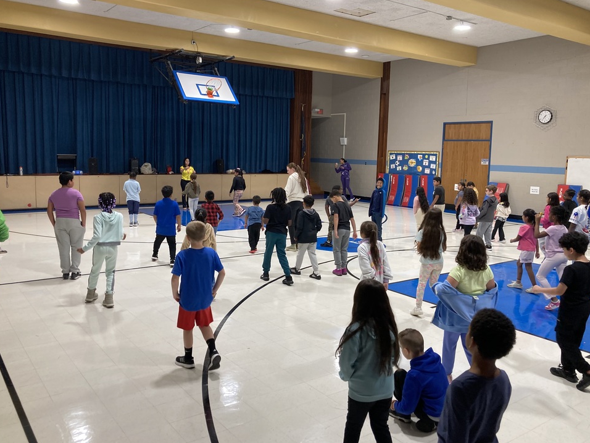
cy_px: 213
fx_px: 511
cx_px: 299
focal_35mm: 30
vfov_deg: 46.8
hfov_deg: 60.0
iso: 80
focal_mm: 3.99
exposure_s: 1/91
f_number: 1.8
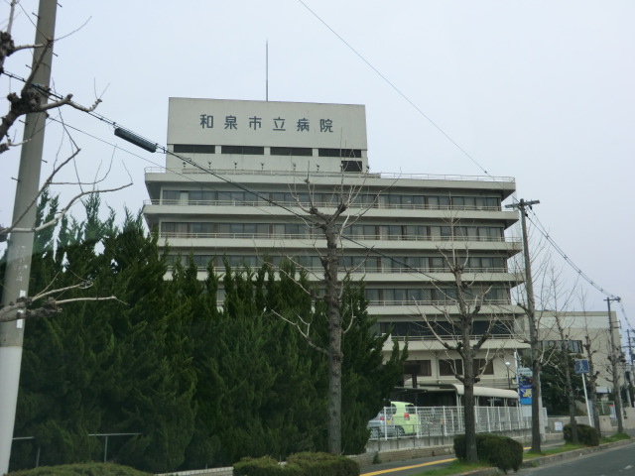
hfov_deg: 54.0
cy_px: 238
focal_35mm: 34
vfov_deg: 41.8
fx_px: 624
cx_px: 318
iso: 80
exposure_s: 1/1000
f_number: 3.6
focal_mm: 6.1
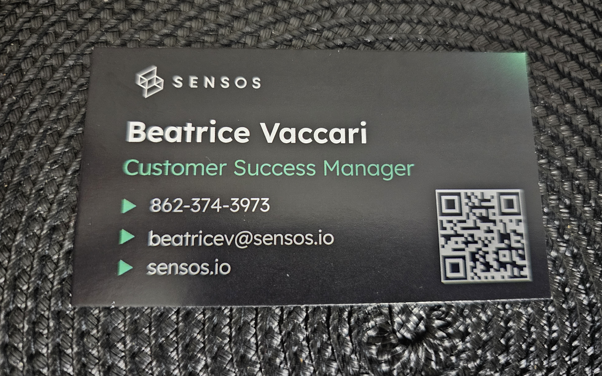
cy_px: 180
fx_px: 410
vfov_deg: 49.3
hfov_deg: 72.5
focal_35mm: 25
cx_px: 307
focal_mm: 6.3
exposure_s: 1/24
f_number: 1.7
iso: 640
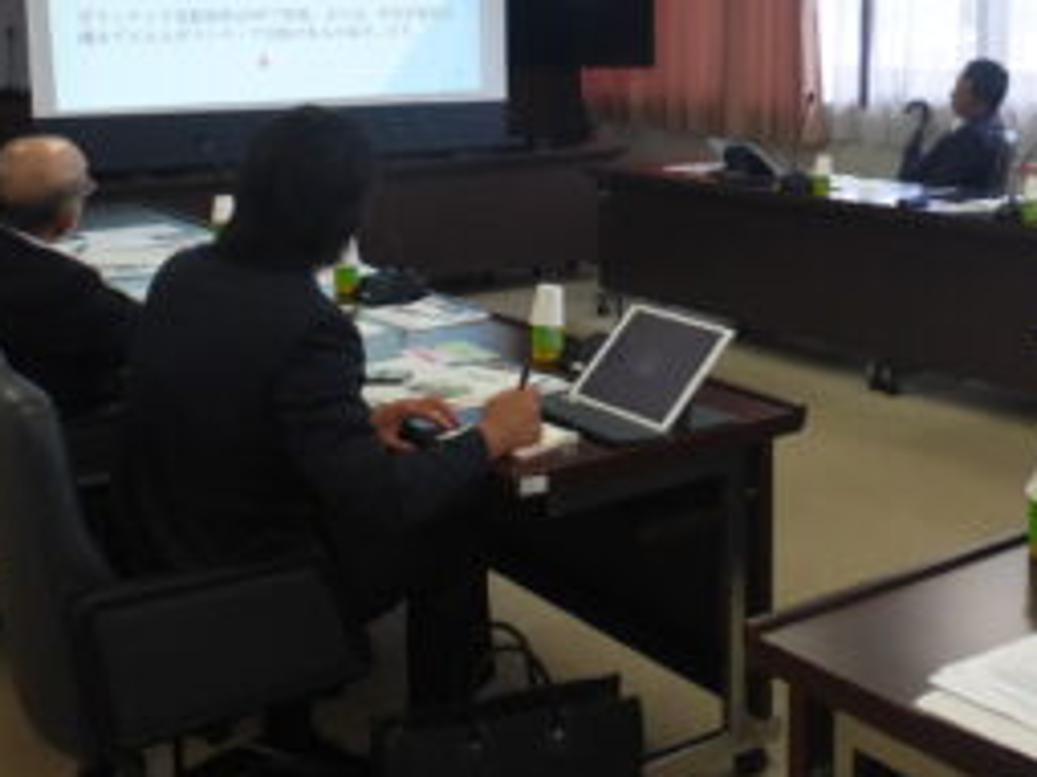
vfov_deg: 30.3
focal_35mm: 47
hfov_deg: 40.3
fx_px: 1407
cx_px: 598
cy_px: 187
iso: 320
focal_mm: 5.4
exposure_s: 1/60
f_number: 4
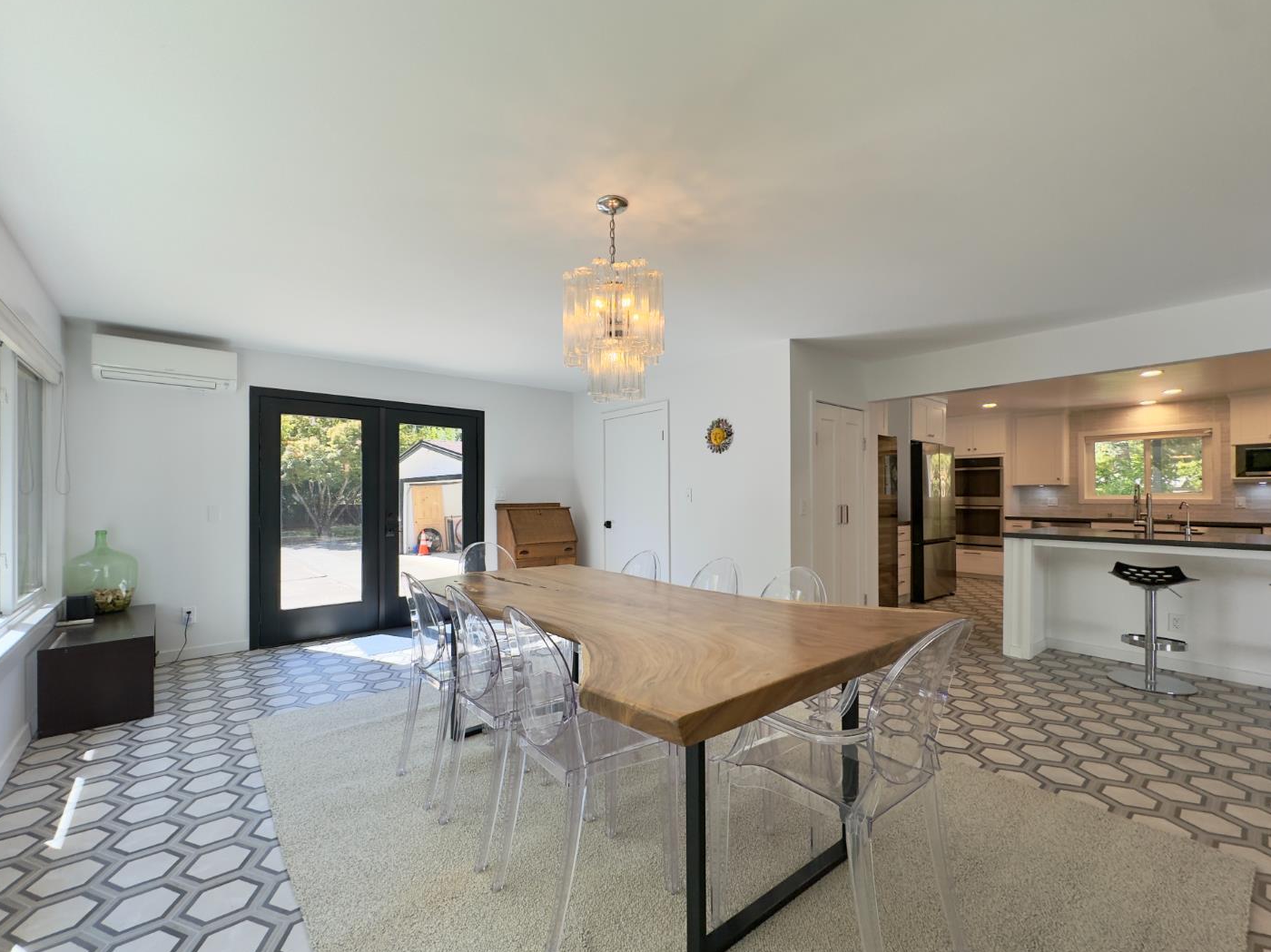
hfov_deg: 98.2
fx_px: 551
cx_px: 626
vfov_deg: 81.6
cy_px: 500
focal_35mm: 15
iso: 40
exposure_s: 1/147
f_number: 2.2
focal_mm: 2.22
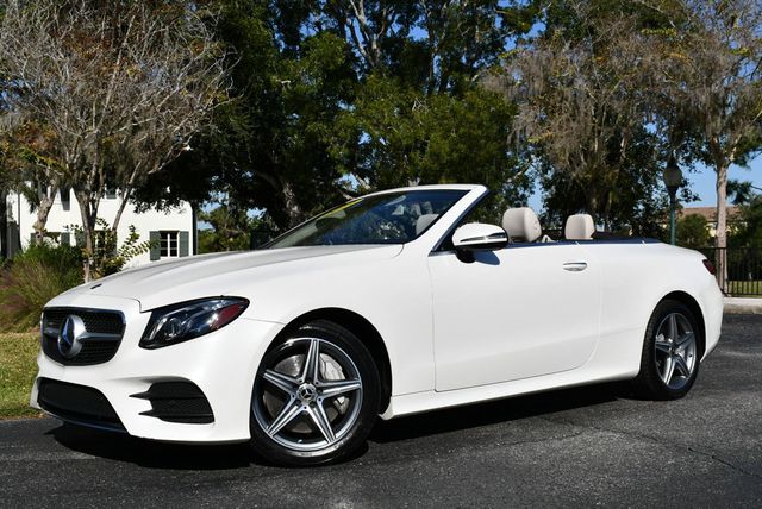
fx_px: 932
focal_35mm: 44
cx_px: 381
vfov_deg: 30.6
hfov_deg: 44.5
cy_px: 254
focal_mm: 22
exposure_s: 1/400
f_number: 10
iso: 100
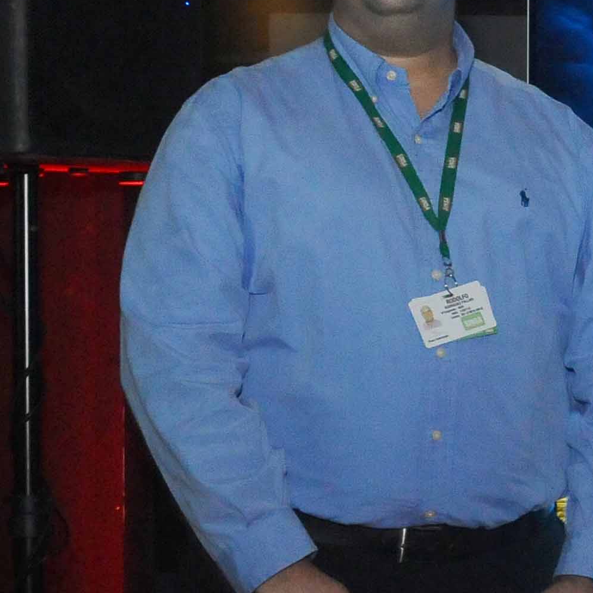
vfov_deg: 13.2
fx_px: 2558
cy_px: 345
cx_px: 964
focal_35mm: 132
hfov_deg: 12.4
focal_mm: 24
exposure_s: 1/80
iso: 2000
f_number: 5.6
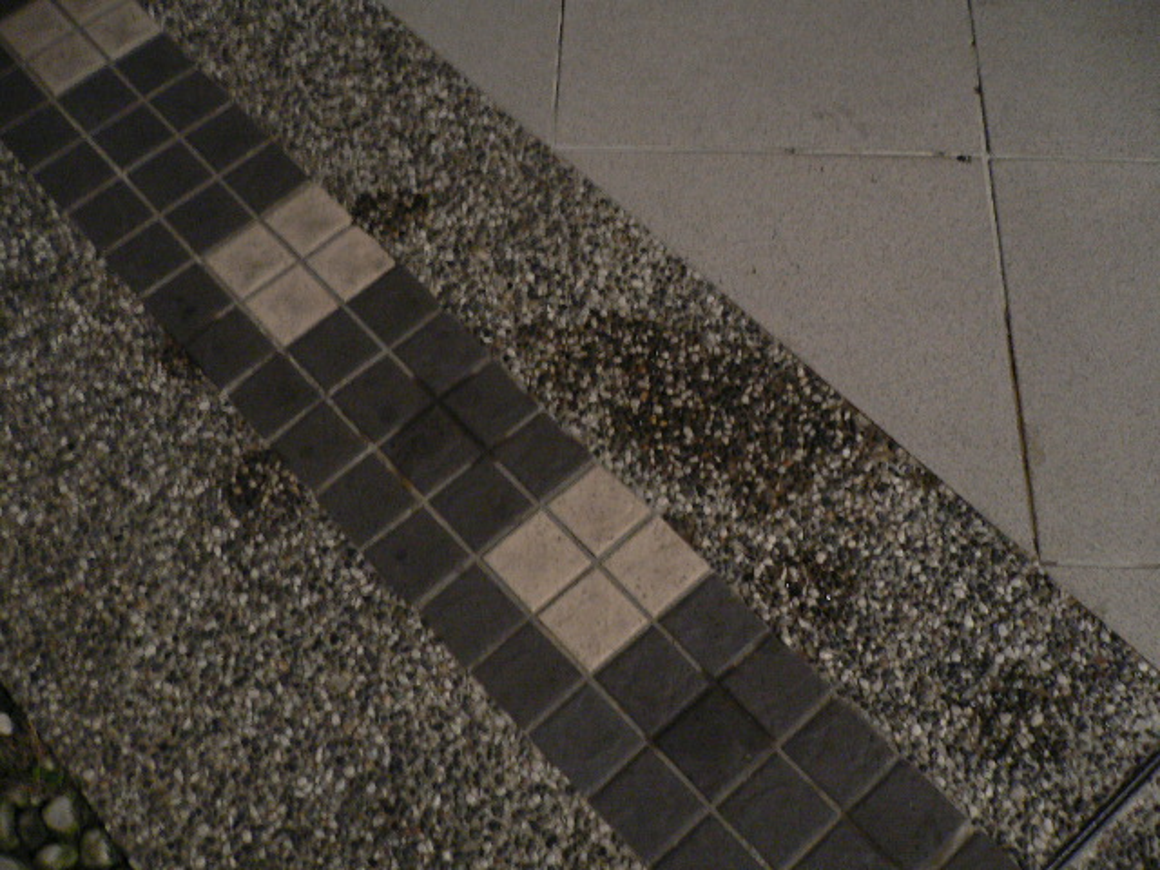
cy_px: 435
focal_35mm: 35
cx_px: 580
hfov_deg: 52.6
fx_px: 1173
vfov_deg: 40.7
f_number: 2.8
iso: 200
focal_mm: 5.8
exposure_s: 1/8
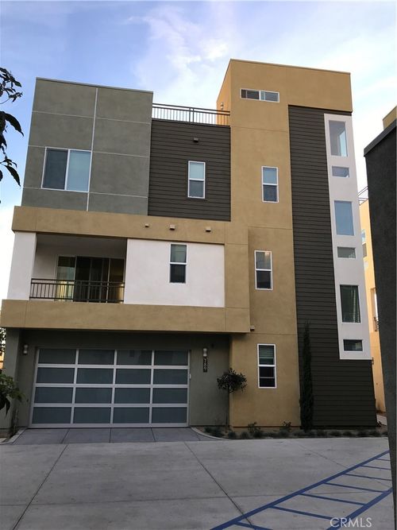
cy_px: 265
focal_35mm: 28
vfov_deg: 63.5
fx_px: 428
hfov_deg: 49.7
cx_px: 198
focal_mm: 3.99
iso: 20
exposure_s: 1/232
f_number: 1.8
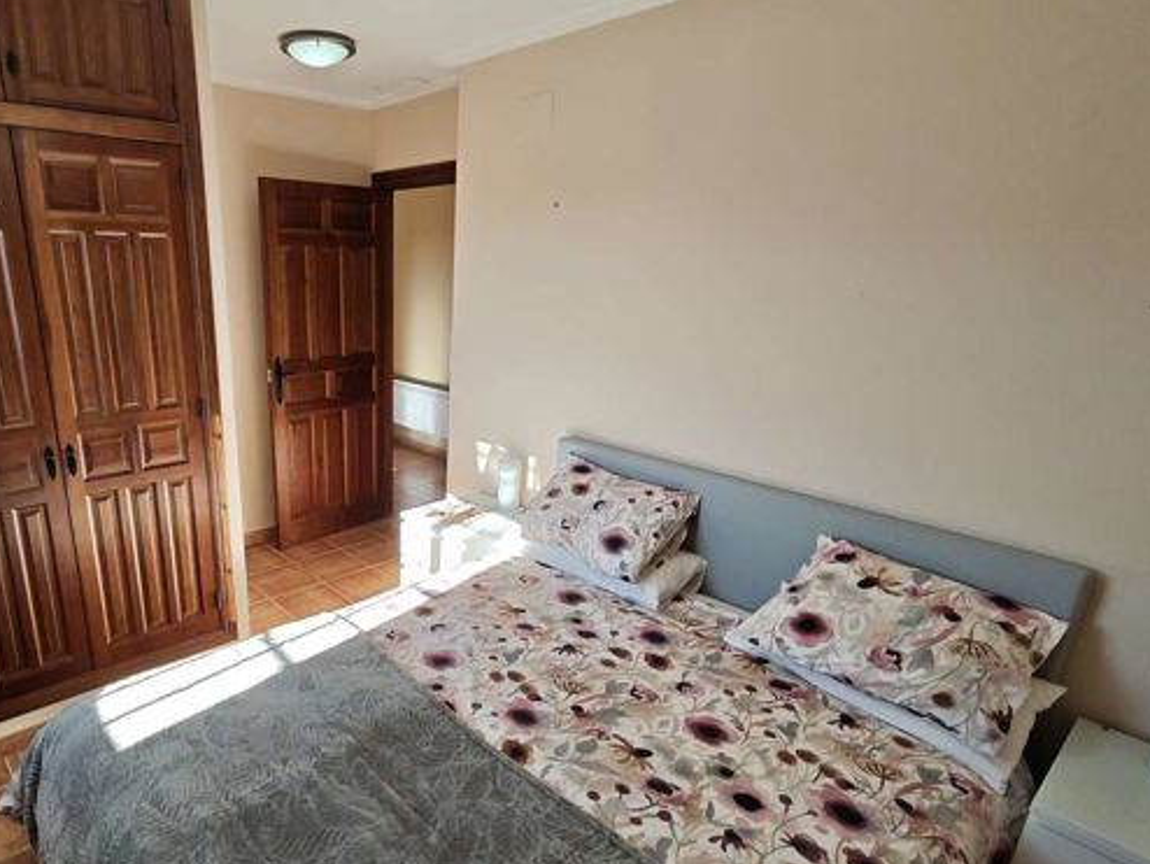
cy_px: 487
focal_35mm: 20
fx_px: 665
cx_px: 418
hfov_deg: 79.9
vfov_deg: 65.8
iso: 64
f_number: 2.2
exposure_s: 1/100
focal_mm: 2.16
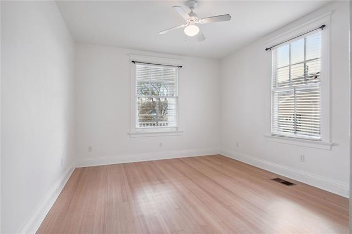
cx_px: 176
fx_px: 176
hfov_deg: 90.0
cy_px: 117
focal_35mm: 18
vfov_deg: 67.3
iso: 200
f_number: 11
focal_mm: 12
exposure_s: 1/8
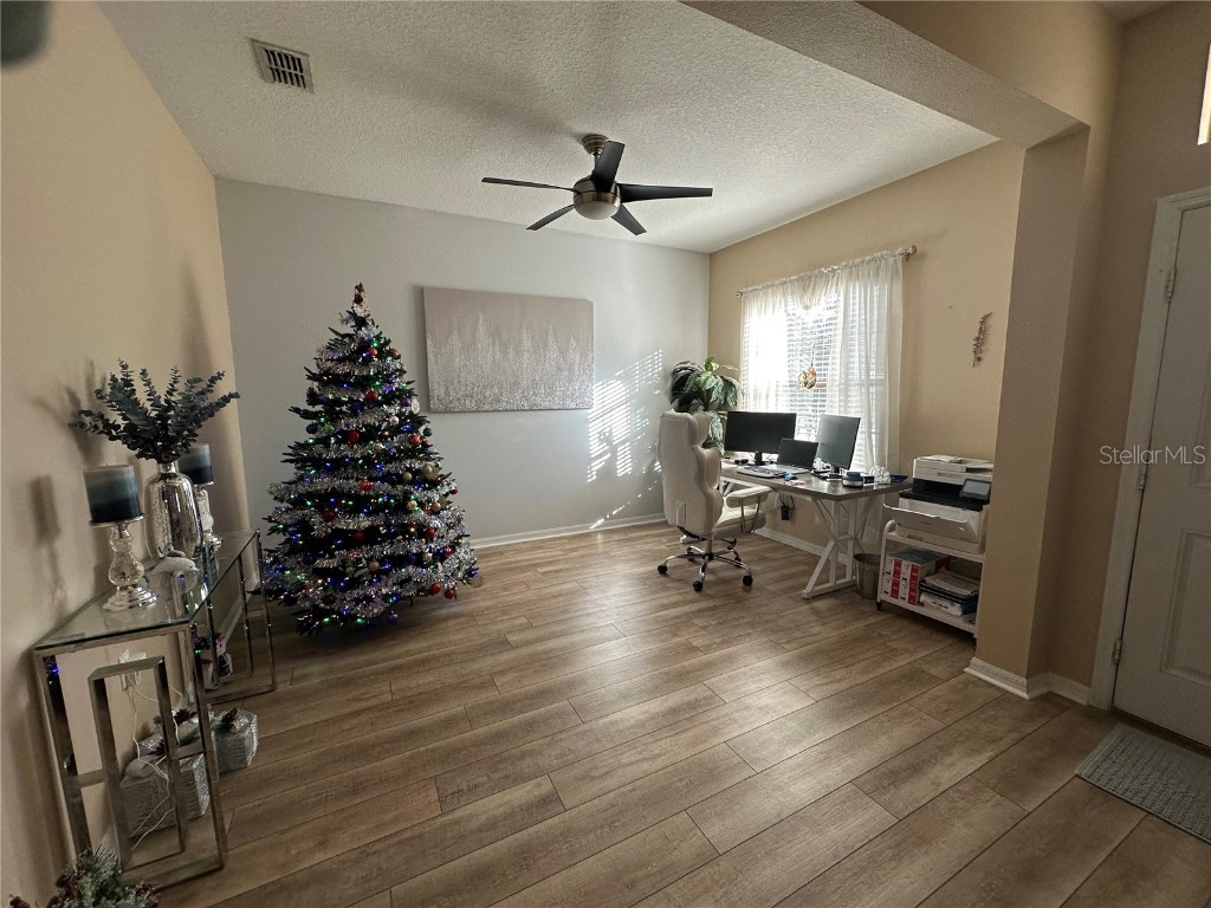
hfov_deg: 102.1
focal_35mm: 14
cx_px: 606
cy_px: 454
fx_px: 490
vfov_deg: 85.7
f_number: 2.2
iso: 80
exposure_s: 1/70
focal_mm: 2.22
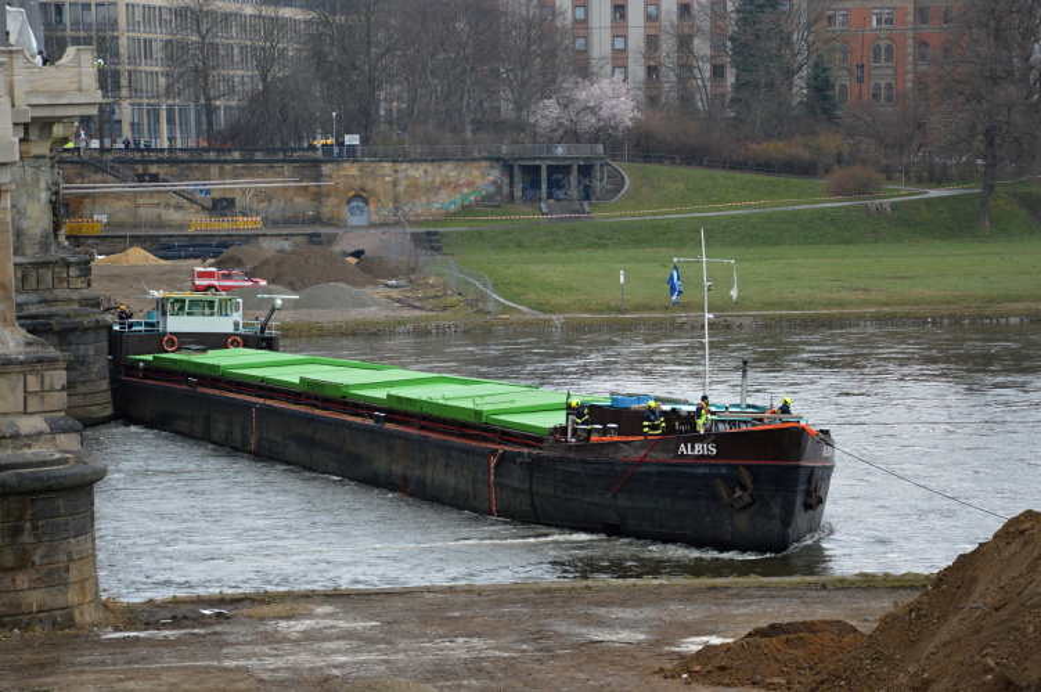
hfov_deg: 16.1
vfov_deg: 10.7
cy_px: 346
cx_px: 520
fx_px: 3684
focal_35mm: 128
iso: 1250
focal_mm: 85
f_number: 5.6
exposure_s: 1/500
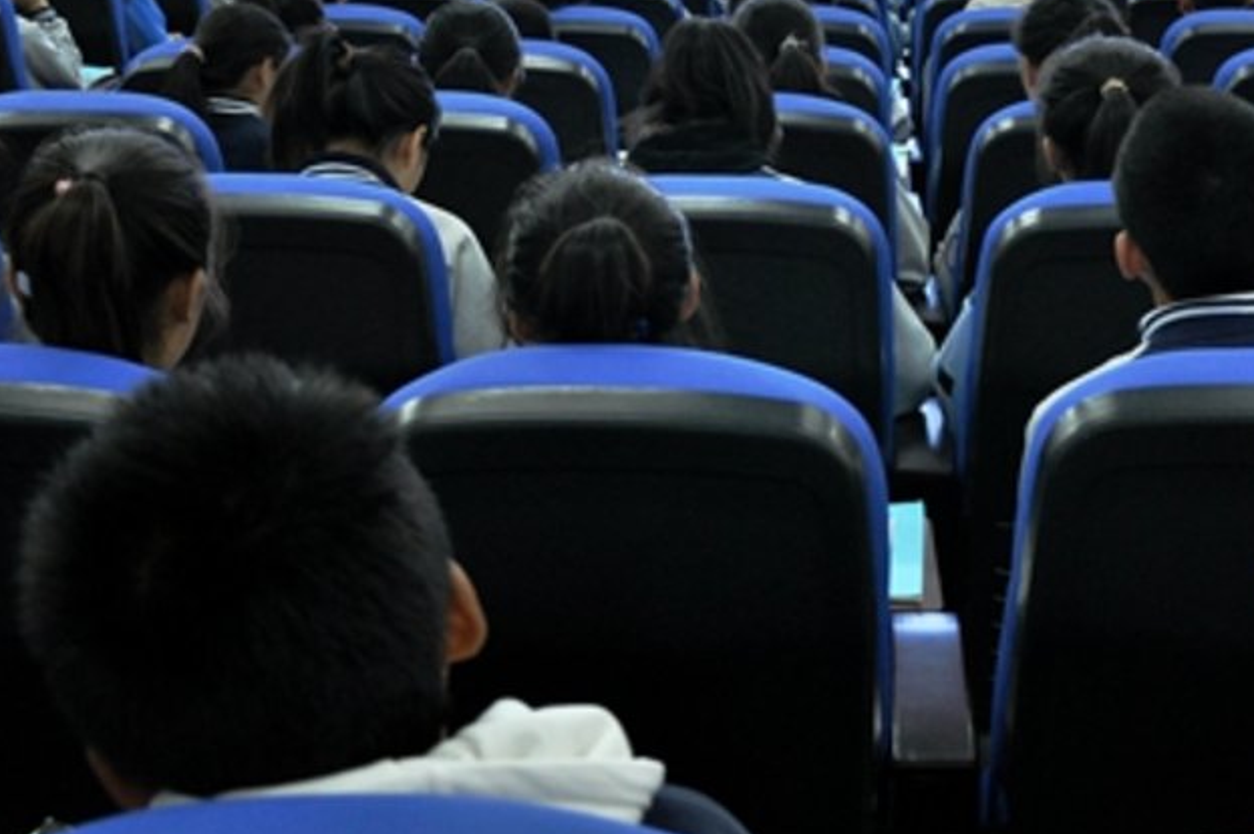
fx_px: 2363
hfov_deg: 29.4
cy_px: 115
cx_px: 870
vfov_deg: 19.7
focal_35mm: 68
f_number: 4
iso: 800
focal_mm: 25
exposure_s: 1/30
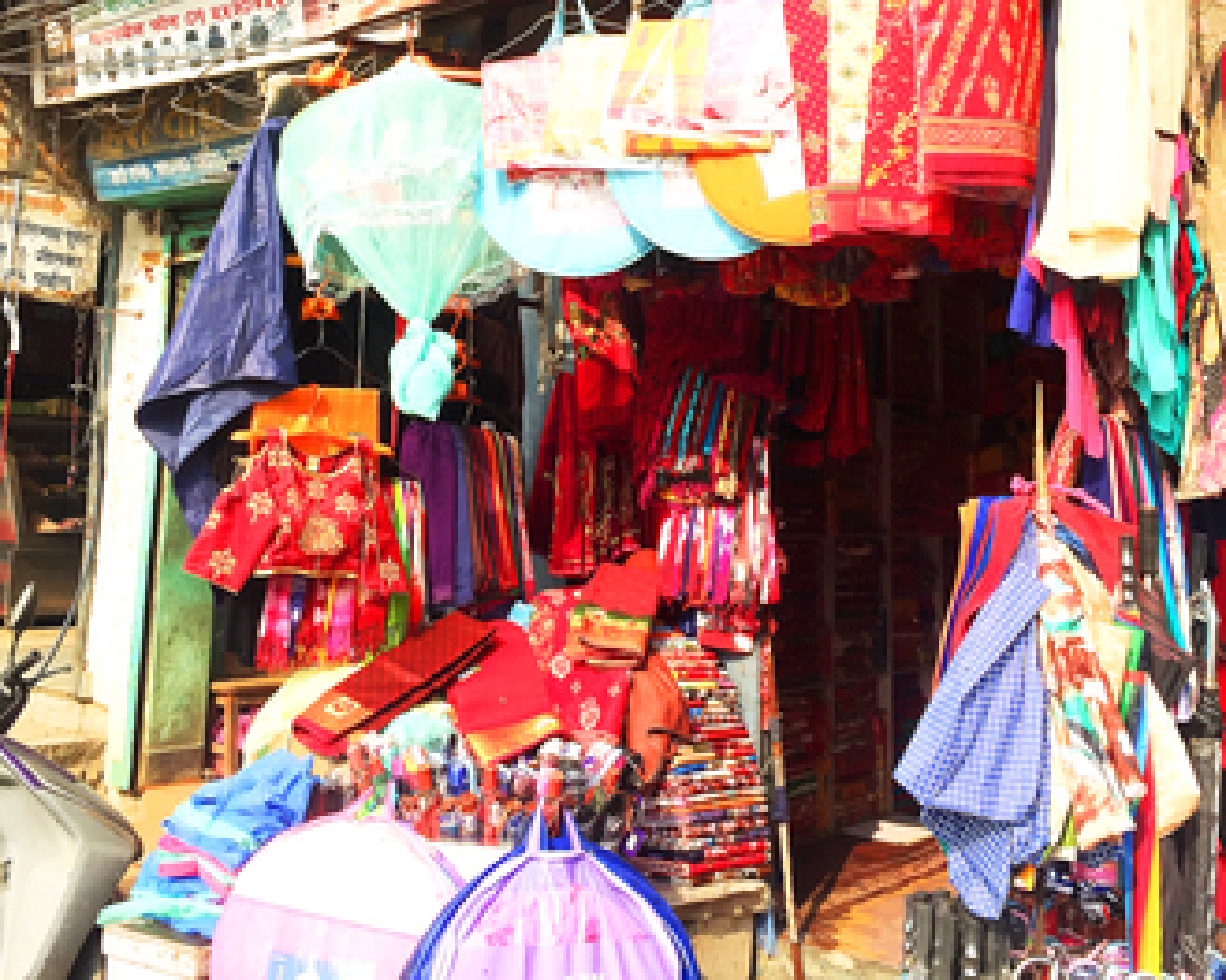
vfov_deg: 37.9
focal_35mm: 39
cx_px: 624
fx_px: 1415
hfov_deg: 46.9
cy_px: 352
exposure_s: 1/1364
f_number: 2.2
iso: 32
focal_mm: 4.15
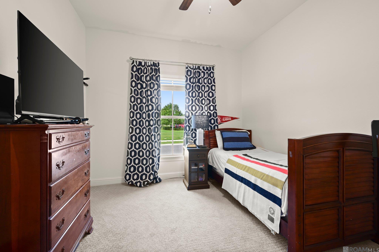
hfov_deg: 104.3
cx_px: 190
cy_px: 126
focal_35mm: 14
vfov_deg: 81.1
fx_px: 147
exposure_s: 1/2.5
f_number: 10
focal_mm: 14
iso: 200
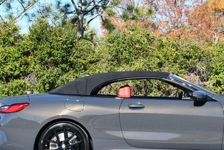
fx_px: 698
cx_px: 157
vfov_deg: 12.3
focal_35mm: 112
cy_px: 73
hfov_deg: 18.2
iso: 140
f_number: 8
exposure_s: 1/250
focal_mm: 32
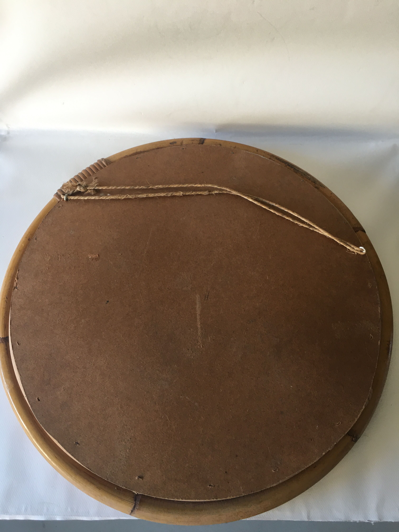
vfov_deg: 61.7
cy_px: 266
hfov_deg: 48.2
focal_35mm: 29
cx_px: 200
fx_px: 446
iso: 32
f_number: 2.2
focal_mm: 4.15
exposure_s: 1/17
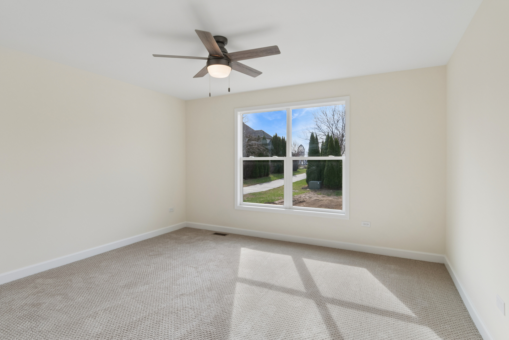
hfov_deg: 90.0
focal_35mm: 18
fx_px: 254
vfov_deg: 67.4
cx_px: 254
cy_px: 170
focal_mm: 12
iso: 320
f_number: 8
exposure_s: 1/250
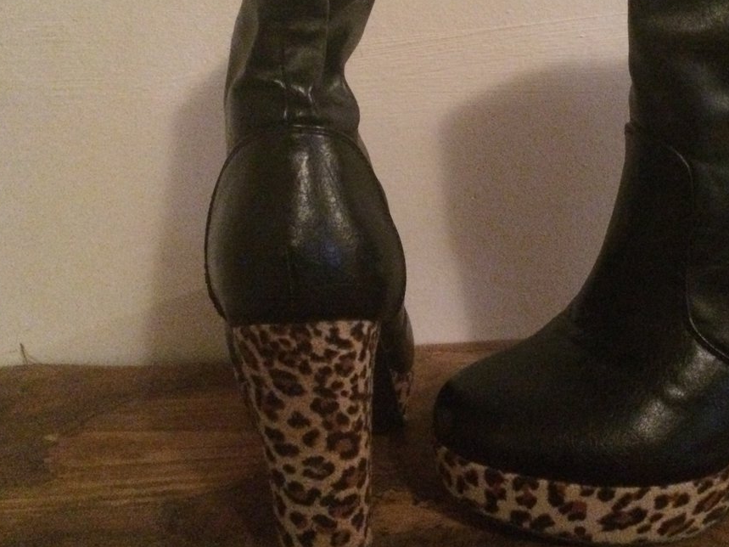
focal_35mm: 45
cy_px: 198
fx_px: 948
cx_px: 472
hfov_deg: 41.7
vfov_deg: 32.0
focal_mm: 4.15
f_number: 2.2
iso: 1250
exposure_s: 1/17
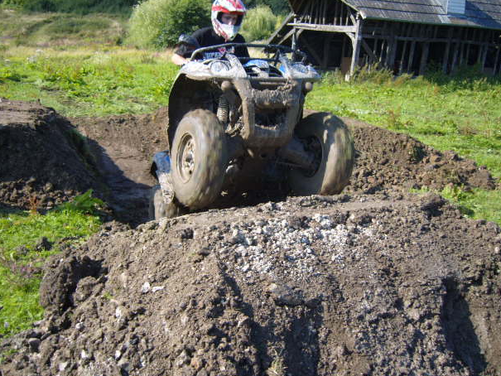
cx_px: 248
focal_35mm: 37
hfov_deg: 50.1
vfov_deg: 38.7
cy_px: 183
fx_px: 536
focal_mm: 7.4
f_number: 7.1
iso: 80
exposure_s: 1/90
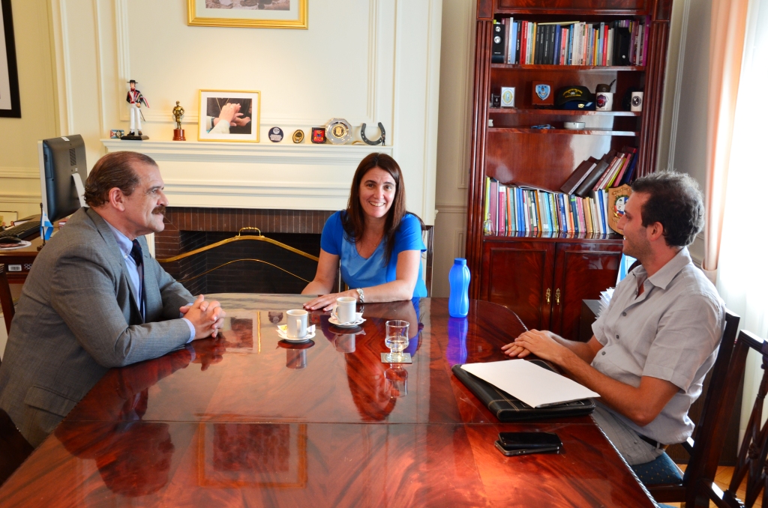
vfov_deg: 35.3
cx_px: 384
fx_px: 798
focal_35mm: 38
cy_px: 254
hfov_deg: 51.4
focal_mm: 25
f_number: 8
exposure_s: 1/15
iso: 720
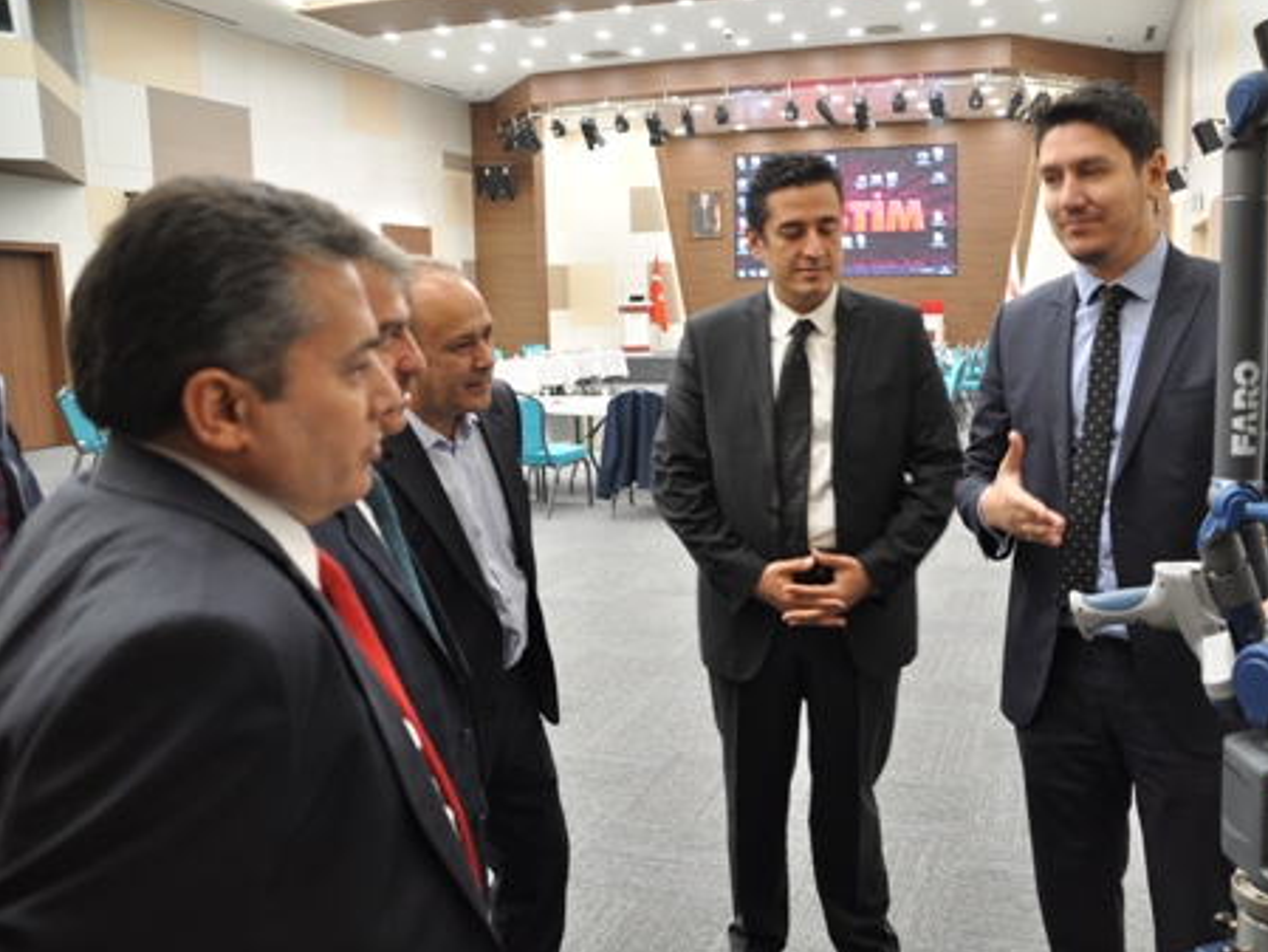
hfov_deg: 59.7
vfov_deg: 46.8
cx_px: 727
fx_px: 1099
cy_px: 470
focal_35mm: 30
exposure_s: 1/20
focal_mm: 18
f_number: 3.5
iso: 320
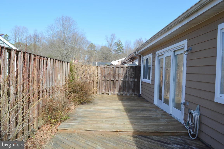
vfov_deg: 43.5
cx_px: 112
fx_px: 187
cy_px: 74
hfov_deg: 62.0
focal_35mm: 30
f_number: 7.1
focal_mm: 20
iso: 100
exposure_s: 1/200
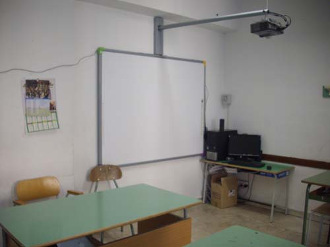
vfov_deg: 38.7
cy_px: 124
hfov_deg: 50.1
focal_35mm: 37
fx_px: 353
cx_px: 165
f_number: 2.8
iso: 166
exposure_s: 1/50
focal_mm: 6.2
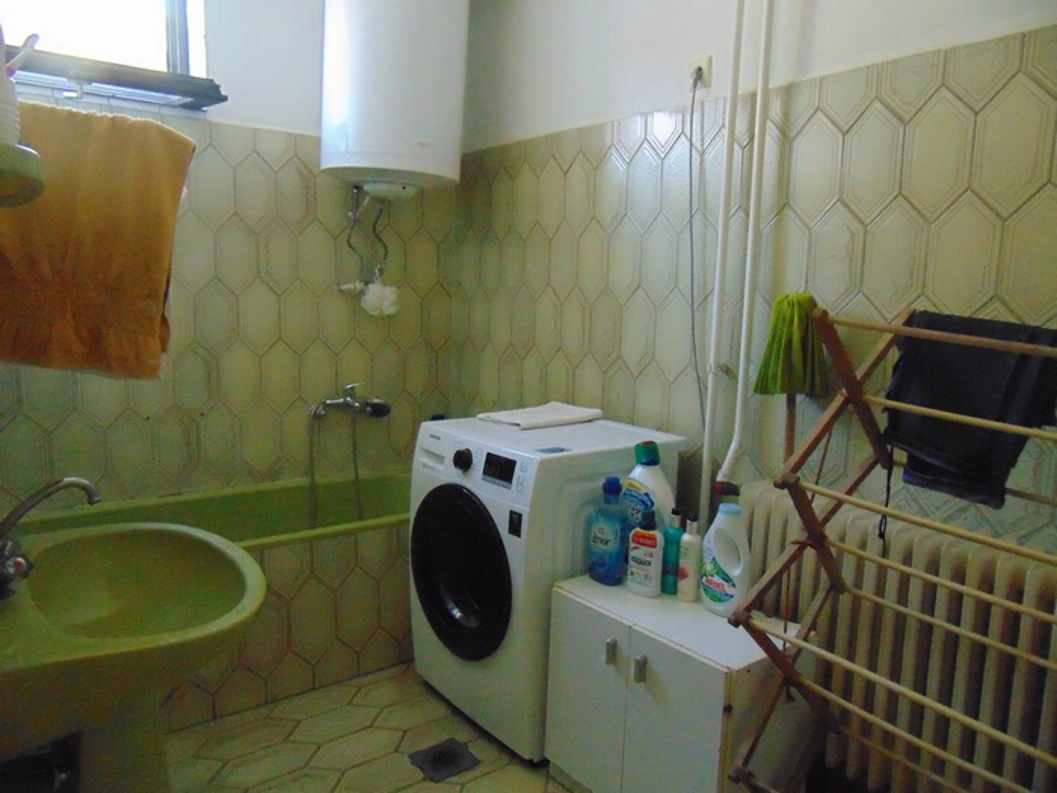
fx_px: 763
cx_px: 528
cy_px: 396
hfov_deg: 69.4
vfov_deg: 54.9
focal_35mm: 25
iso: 800
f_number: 3
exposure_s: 1/50
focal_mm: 4.5
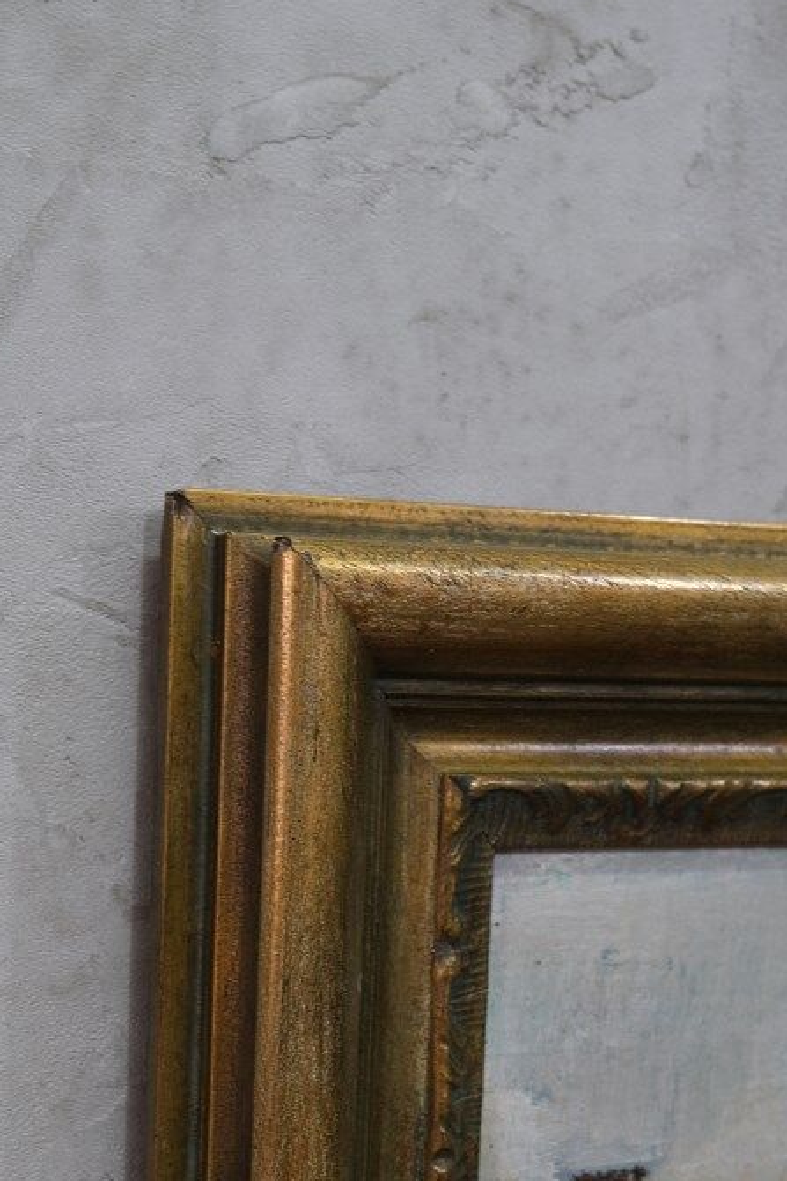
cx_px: 211
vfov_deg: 35.8
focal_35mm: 55
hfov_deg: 24.4
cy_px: 810
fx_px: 1804
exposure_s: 1/27
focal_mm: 19.2
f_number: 4
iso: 400
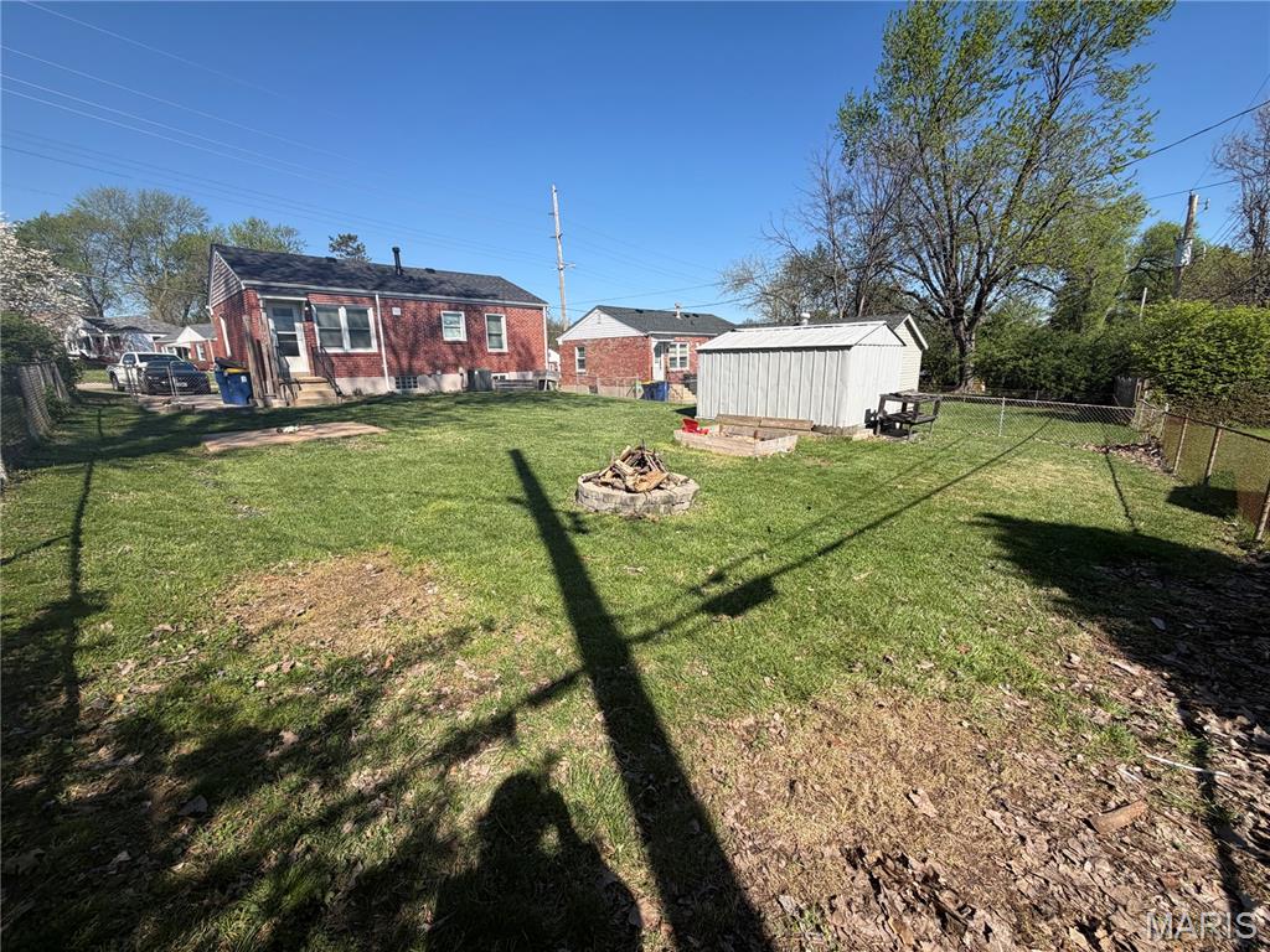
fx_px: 514
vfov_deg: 85.7
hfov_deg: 102.1
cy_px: 476
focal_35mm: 14
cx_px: 635
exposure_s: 1/770
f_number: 2.2
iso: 25
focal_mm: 2.22
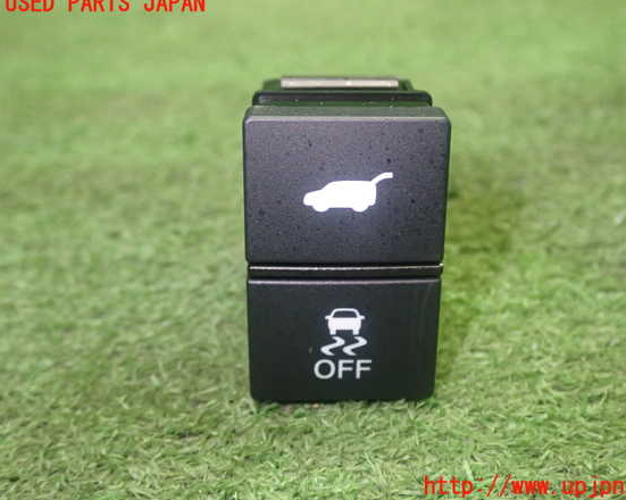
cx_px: 340
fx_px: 926
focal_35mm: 50
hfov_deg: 37.3
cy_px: 245
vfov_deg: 30.2
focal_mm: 8.4
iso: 500
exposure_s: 1/50
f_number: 3.1
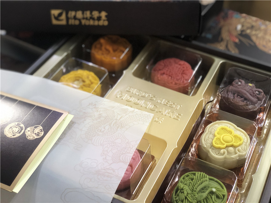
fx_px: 407
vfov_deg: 28.0
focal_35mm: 52
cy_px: 102
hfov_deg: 36.8
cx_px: 136
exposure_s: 1/24
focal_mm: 6
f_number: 2.4
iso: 160
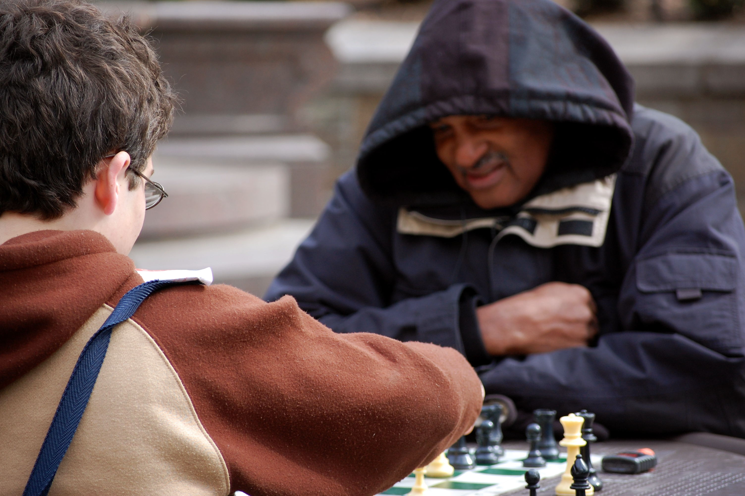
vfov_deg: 7.6
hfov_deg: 11.4
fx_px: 3722
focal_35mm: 180
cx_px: 372
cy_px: 248
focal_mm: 120
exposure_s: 1/250
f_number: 4.8
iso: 400
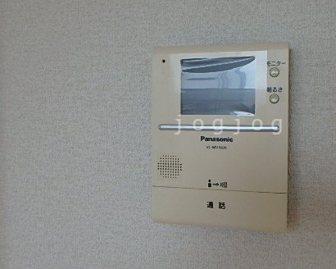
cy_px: 125
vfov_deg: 45.8
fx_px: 318
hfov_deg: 54.3
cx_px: 230
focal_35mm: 32
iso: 200
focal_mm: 3.7
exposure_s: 1/50
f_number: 3.5
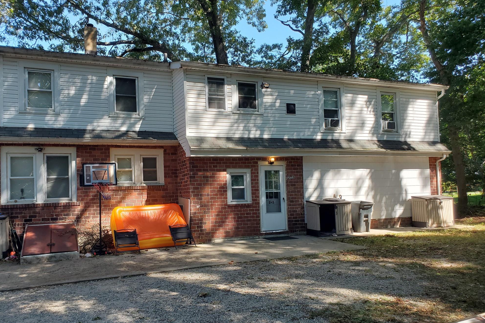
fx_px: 377
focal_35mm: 28
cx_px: 235
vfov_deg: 46.4
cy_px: 172
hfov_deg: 65.5
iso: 50
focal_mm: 4.3
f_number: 2.4
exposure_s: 1/325
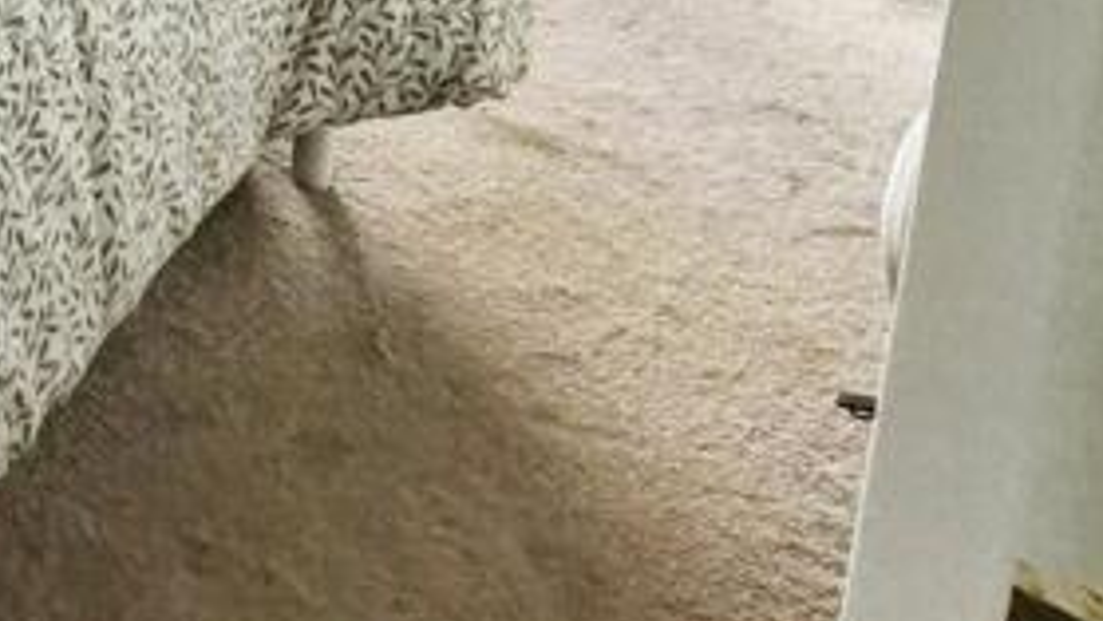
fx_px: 1638
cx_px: -431
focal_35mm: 56
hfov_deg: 28.4
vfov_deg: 18.3
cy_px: -394
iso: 320
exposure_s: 1/100
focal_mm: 2.22
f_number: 2.2
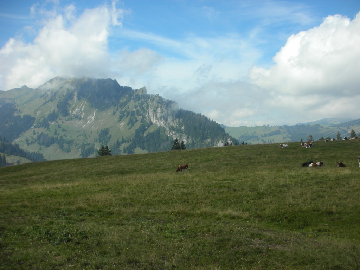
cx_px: 180
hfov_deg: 41.2
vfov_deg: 31.5
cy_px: 135
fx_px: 478
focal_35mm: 46
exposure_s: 1/65.3
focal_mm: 7.7
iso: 50
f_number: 9.9
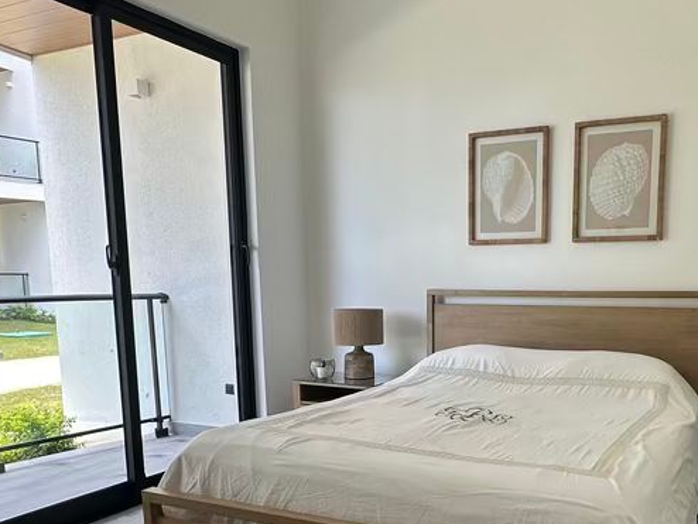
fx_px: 686
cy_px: 388
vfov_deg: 40.7
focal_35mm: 34
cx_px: 444
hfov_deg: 53.2
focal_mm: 2.22
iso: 64
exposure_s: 1/99
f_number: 2.2
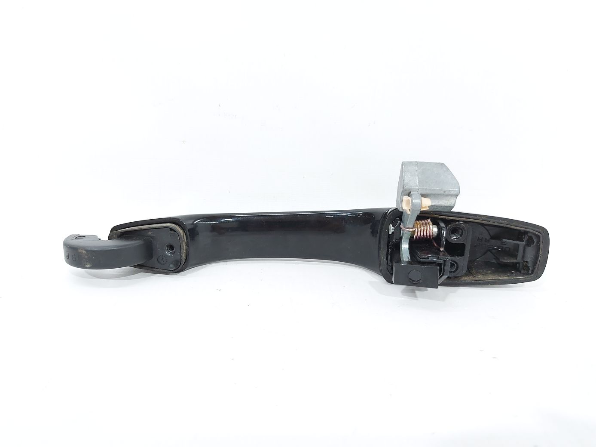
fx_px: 413
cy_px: 224
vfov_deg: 56.8
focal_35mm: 24
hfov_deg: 71.6
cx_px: 298
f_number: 1.8
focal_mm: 5.23
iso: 100
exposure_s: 1/50
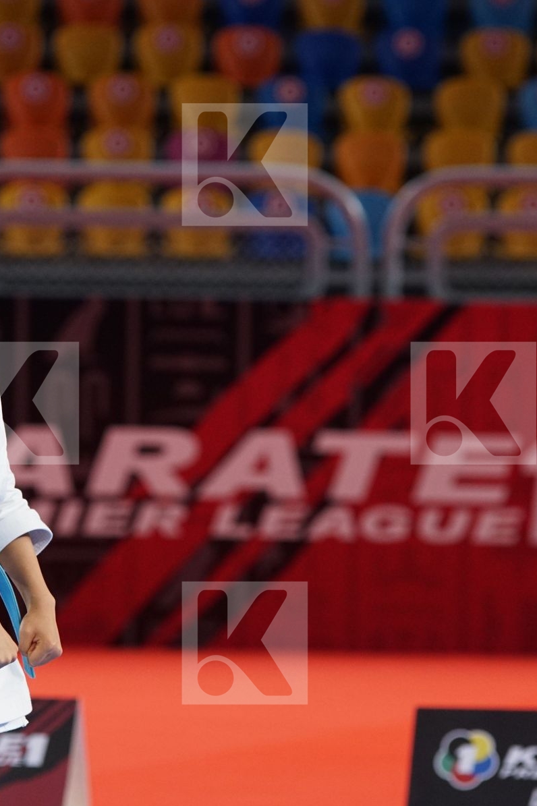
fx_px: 7589
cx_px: 245
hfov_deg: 4.1
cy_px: 403
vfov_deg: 6.1
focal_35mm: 339
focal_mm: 150
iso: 1000
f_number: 3.2
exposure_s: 1/400
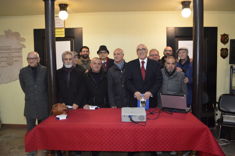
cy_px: 78
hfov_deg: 62.0
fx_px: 196
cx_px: 118
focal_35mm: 30
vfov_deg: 43.5
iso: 2800
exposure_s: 1/60
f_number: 3.8
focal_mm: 20
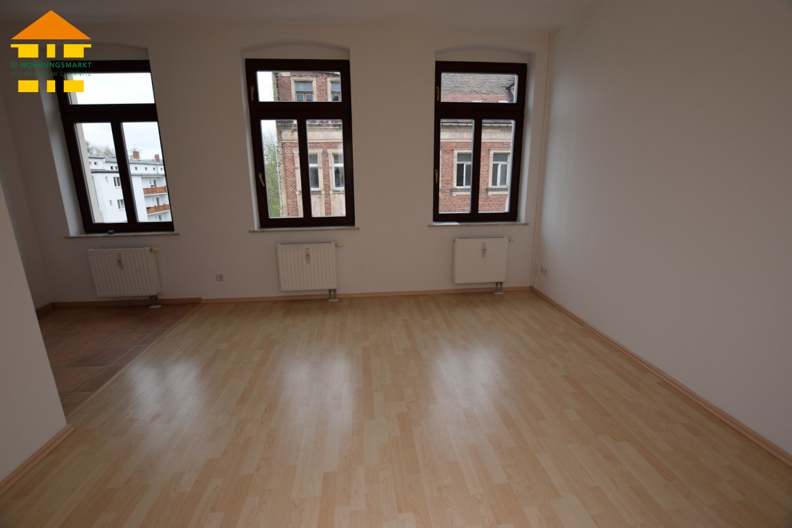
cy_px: 264
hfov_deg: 100.4
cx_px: 396
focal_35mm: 15
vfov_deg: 77.3
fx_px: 330
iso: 200
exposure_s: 1/125
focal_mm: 10
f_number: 5.6
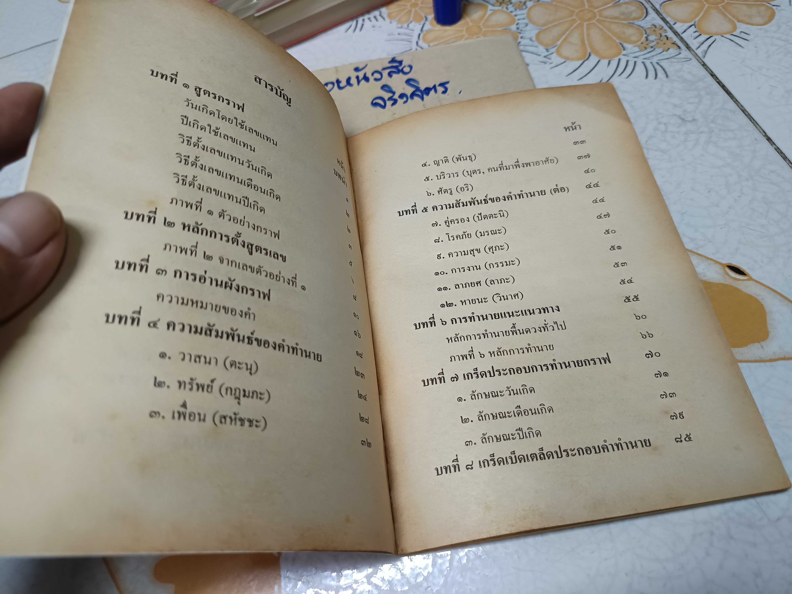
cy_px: 297
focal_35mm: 24
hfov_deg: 71.6
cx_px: 396
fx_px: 549
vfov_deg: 56.8
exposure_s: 1/33.3
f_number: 1.7
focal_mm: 5.31
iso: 936
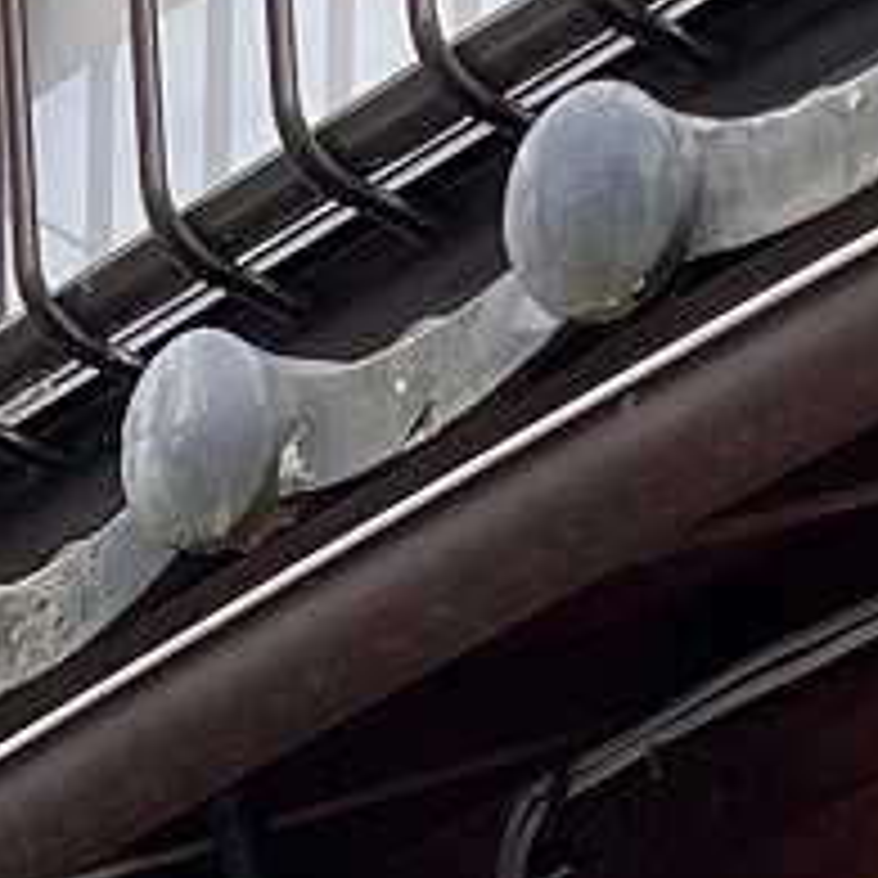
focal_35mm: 236
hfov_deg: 7.3
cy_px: 4151
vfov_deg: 5.7
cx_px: -450
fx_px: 6772
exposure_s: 1/679
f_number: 1.6
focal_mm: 5.1
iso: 32
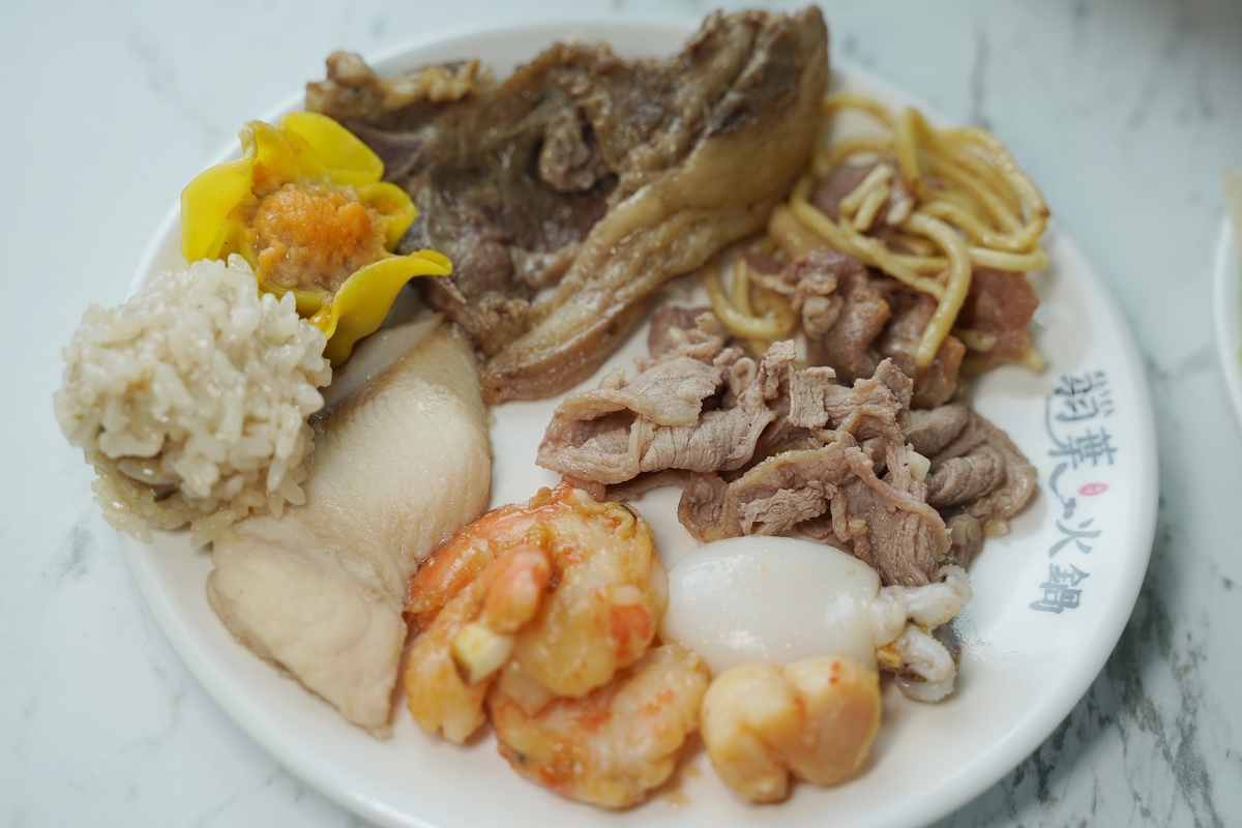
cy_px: 414
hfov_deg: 38.2
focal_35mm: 52
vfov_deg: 26.0
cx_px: 621
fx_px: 1794
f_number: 4.5
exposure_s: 1/80
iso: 100
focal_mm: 52
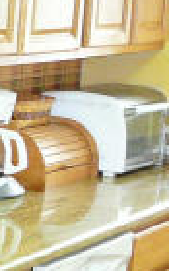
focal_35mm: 170
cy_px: 159
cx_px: -328
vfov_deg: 12.3
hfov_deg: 6.9
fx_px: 1258
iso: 320
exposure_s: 1/30
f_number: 2.8
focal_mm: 5.2
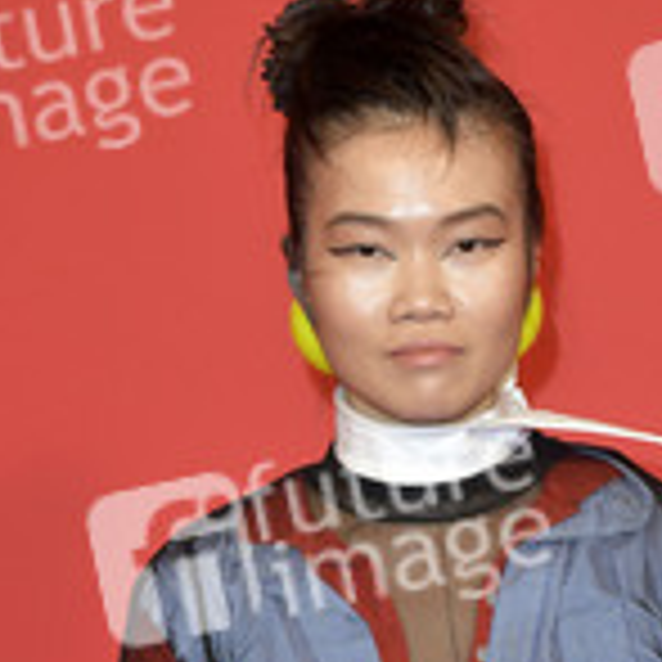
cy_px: 766
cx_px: 450
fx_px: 2748
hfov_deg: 13.7
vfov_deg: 13.4
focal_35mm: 127
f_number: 6.3
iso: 1250
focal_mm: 55
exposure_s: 1/250
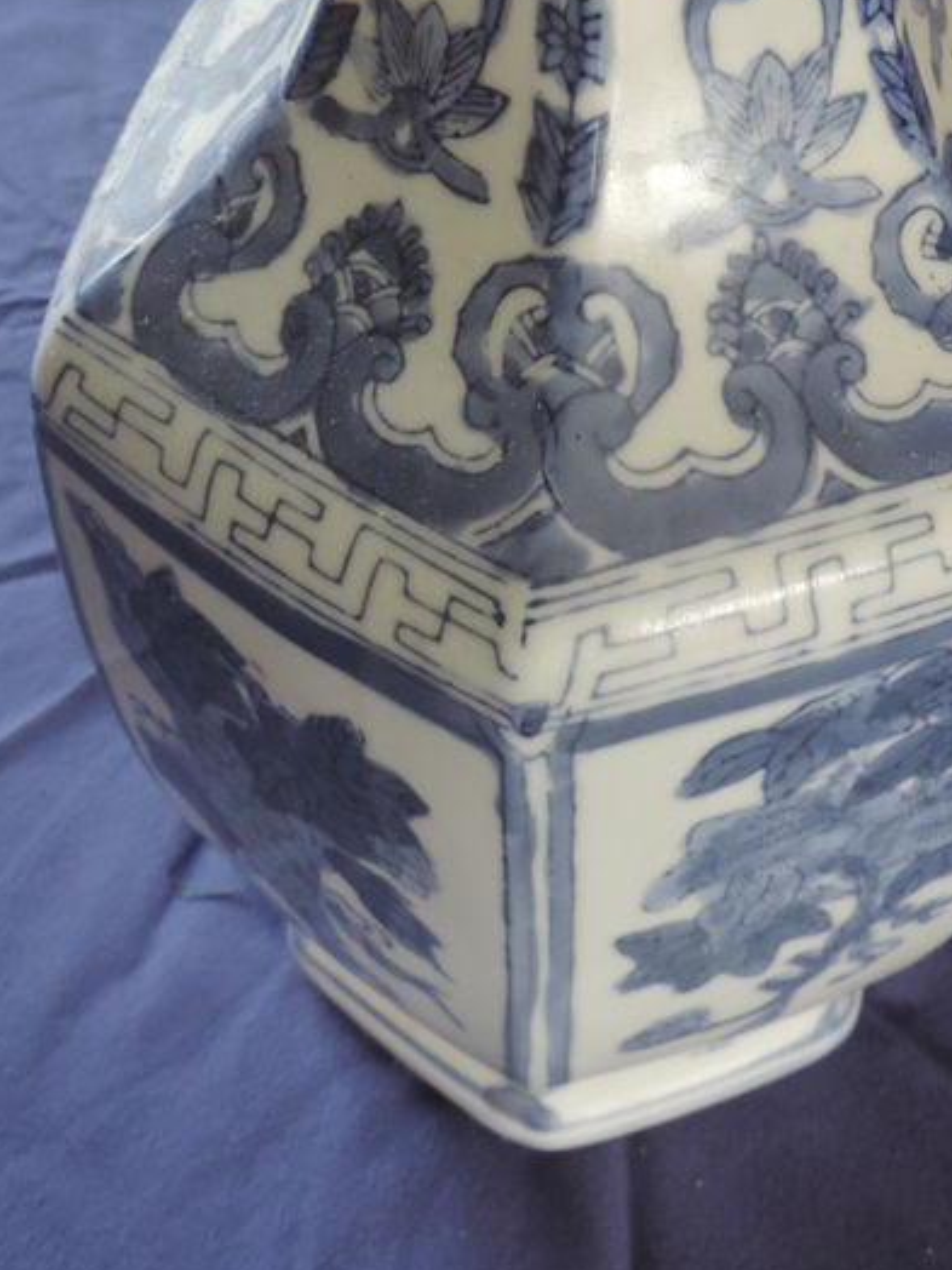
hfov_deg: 23.2
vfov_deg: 29.3
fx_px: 2310
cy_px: 92
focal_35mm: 63
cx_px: 586
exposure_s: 1/30
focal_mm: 5.8
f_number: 3.2
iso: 400
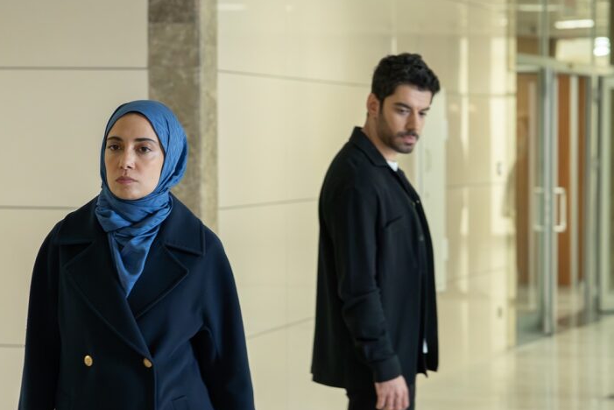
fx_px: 2286
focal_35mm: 134
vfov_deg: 10.2
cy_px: 212
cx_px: 288
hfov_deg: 15.3
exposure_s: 1/100
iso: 2000
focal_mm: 75
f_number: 4
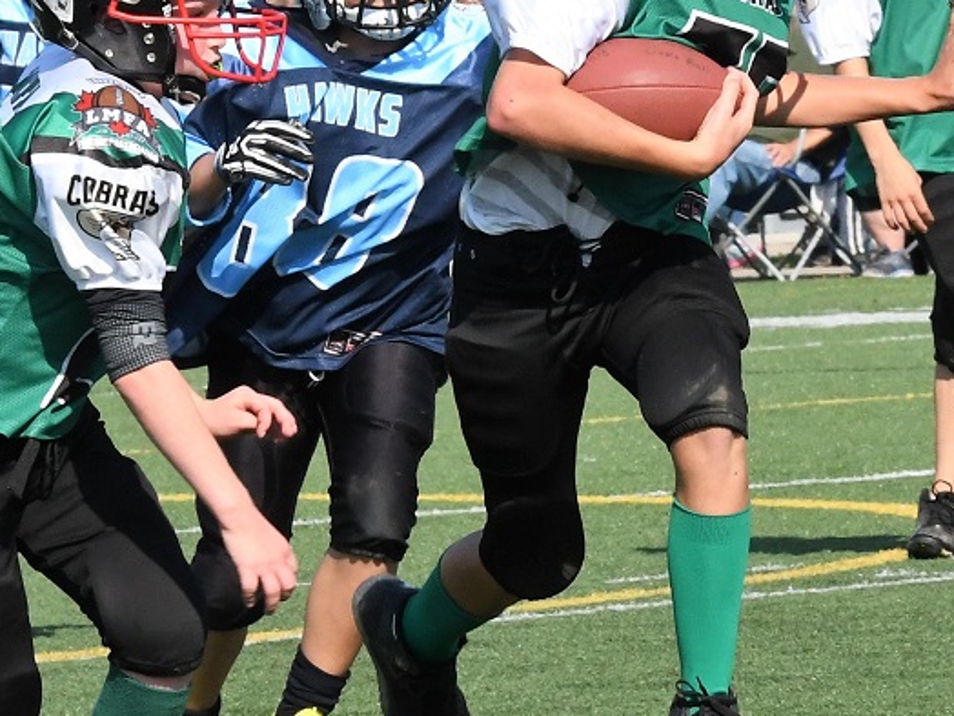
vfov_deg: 4.2
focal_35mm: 355
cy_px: 302
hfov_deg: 5.6
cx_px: 772
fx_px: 9780
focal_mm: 135
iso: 1250
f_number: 16
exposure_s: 1/1000
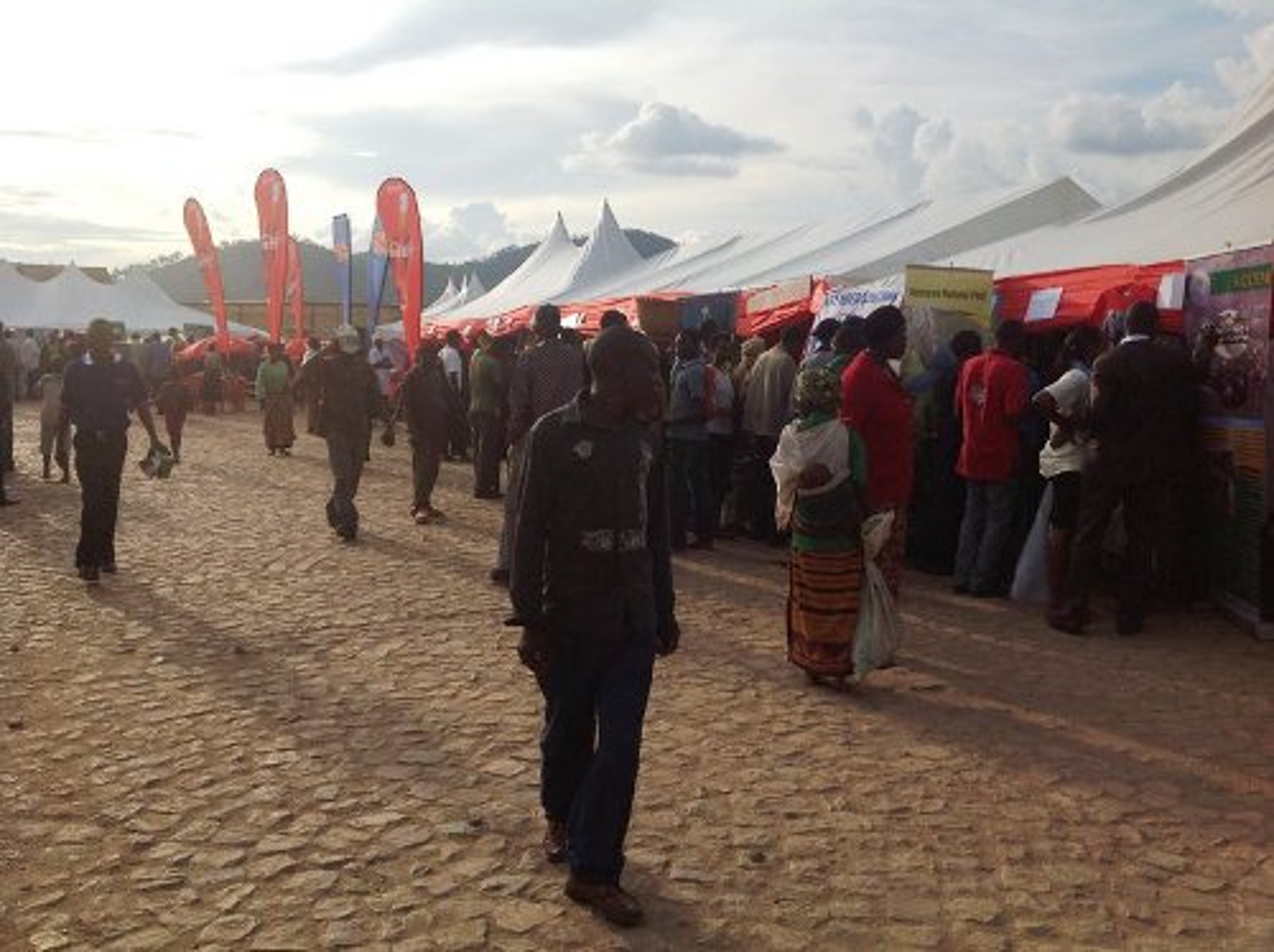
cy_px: 476
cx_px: 637
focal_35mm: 35
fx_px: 1287
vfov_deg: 40.6
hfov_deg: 52.7
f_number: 2.4
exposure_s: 1/1681
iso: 80
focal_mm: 4.28
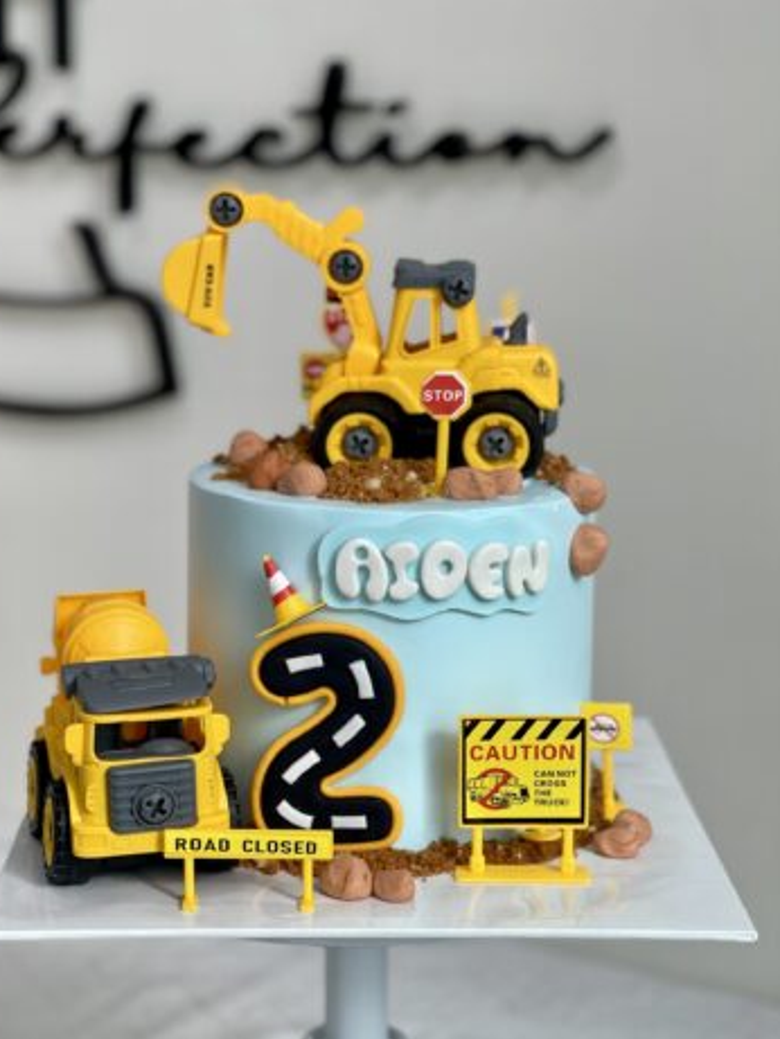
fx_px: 2222
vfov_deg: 26.3
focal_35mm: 74
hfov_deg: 19.9
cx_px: 345
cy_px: 576
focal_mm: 7.5
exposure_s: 1/100
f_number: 2.2
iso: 25
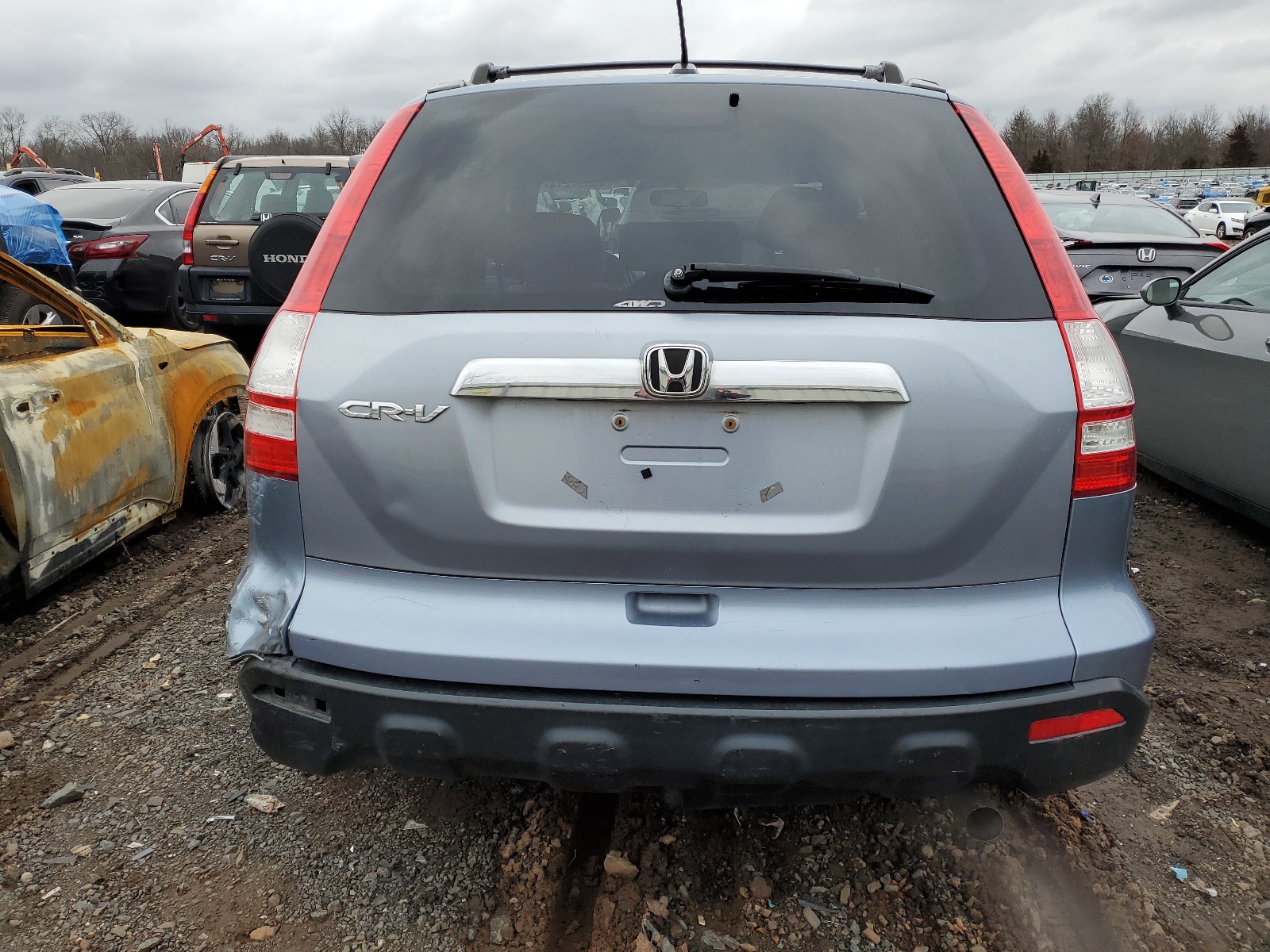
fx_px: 954
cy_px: 476
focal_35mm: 26
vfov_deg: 53.1
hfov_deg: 67.3
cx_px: 635
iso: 50
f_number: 1.5
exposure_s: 1/588
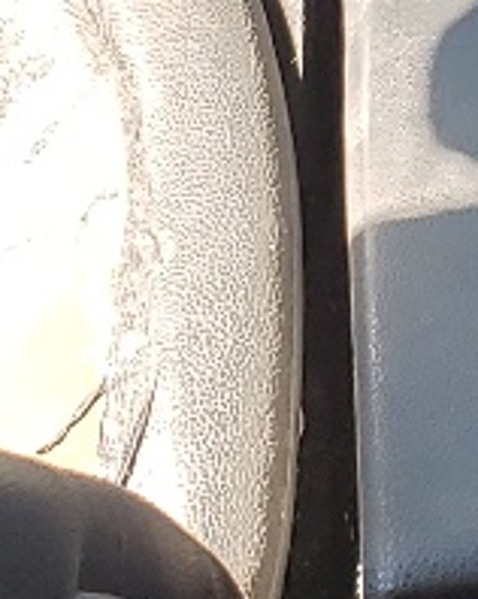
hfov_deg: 7.4
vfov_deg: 9.2
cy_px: -218
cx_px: 656
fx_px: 3631
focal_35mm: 205
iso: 50
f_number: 1.5
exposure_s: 1/256
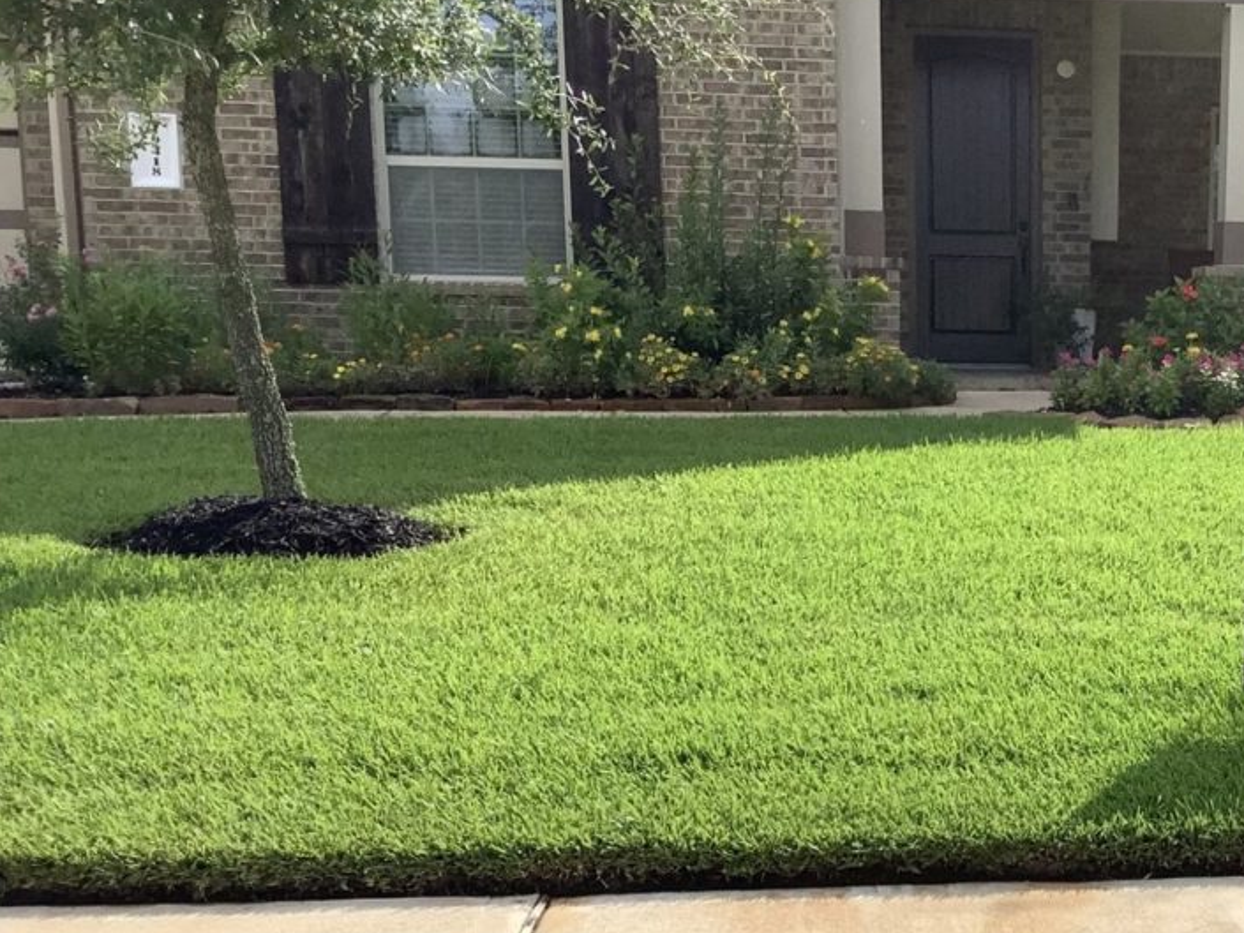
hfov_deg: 41.1
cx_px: 902
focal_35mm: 45
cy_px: 568
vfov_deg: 32.1
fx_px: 1617
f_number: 2.4
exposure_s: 1/1294
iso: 25
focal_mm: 3.3
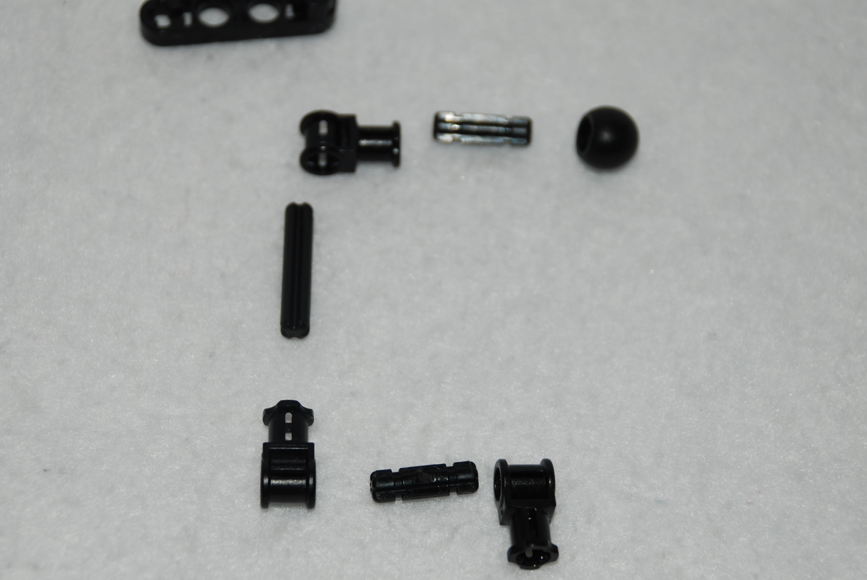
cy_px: 274
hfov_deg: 15.1
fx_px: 3270
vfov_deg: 10.1
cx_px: 450
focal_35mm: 136
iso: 100
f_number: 5.6
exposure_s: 1/60
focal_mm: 75
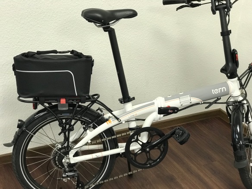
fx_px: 415
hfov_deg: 33.8
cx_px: 126
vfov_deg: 25.7
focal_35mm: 57
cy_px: 94
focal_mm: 6.6
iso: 80
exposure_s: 1/50
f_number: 2.8
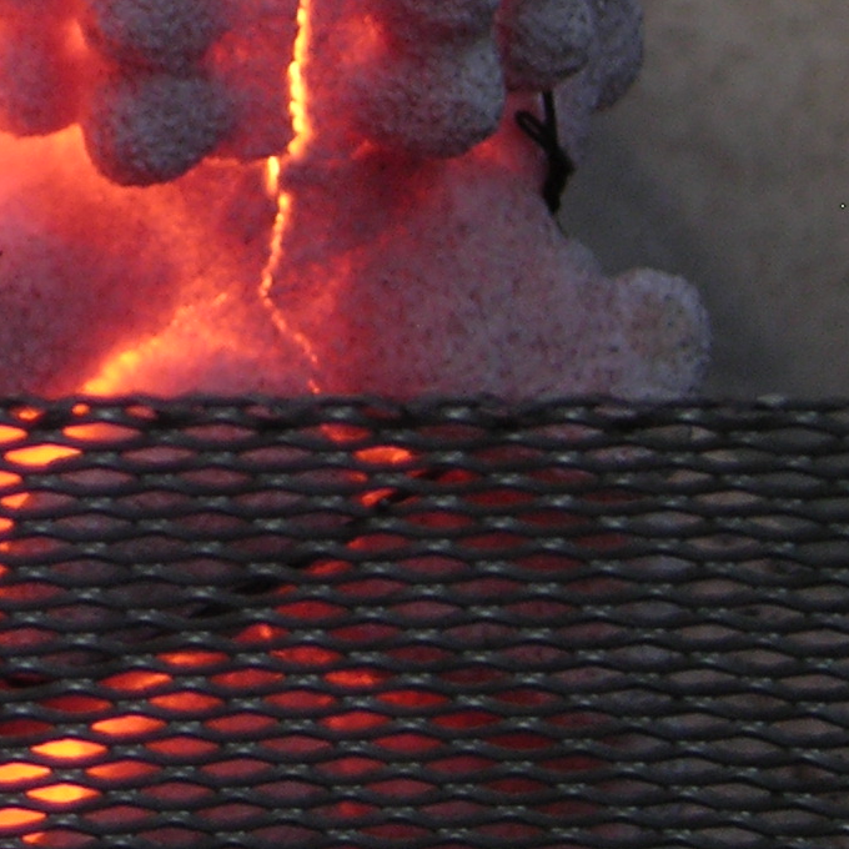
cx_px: -427
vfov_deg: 5.0
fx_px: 9656
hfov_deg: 5.0
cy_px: -584
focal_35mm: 348
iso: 50
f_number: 3.5
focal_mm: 21
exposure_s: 1/64.5
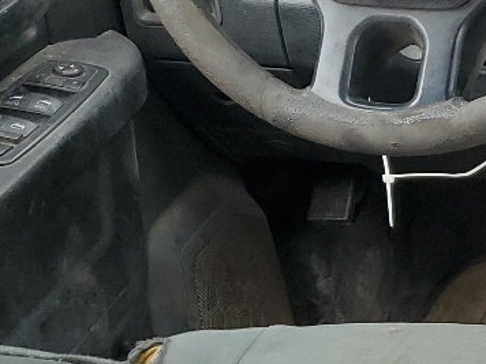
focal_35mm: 117
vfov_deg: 12.6
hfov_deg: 14.0
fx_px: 1643
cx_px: 999
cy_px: 335
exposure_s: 1/227
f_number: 1.5
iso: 50
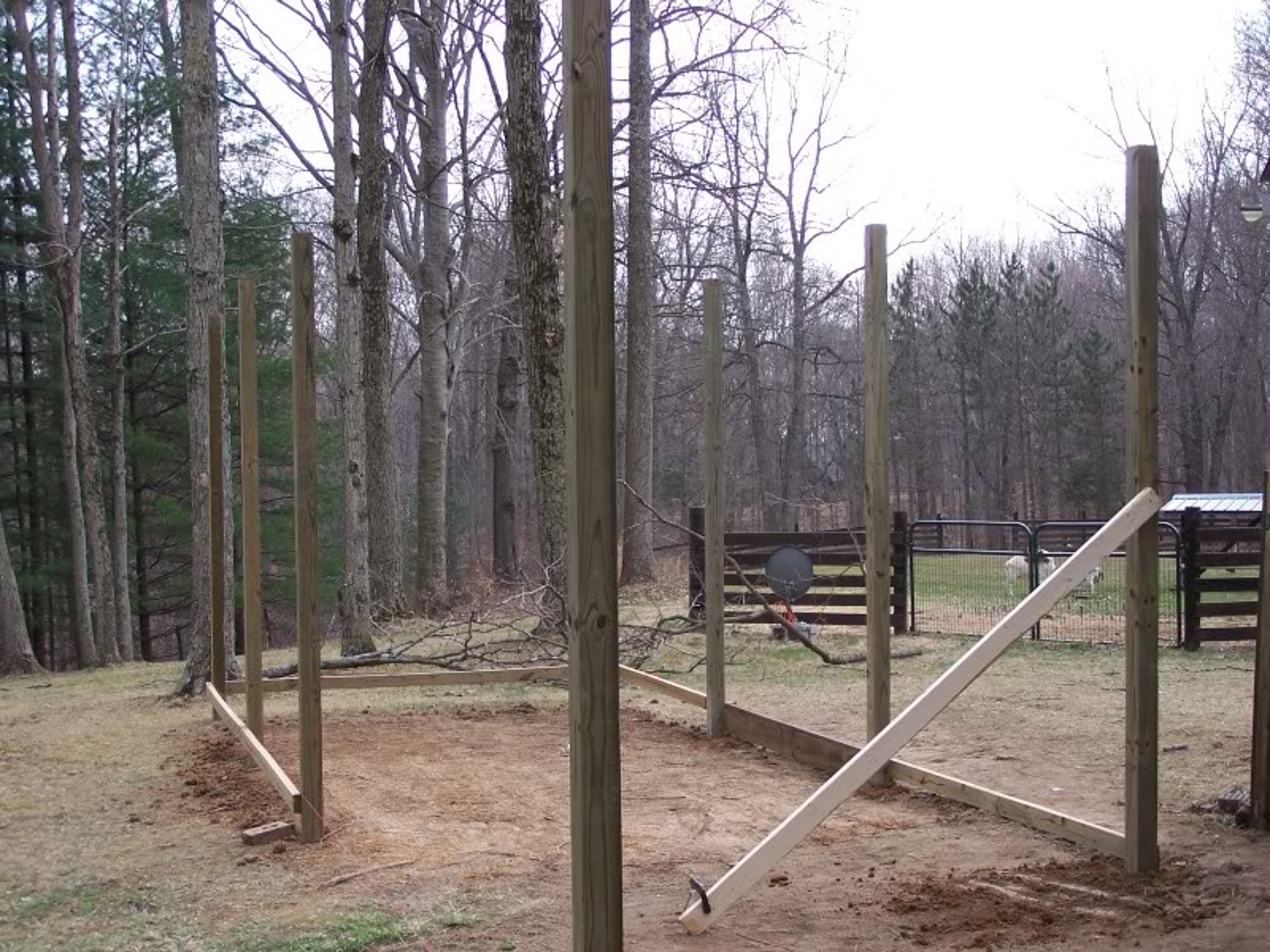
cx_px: 635
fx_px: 2055
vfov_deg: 26.1
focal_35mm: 56
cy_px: 476
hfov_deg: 34.3
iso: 80
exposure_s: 1/200
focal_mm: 9.3
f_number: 3.1
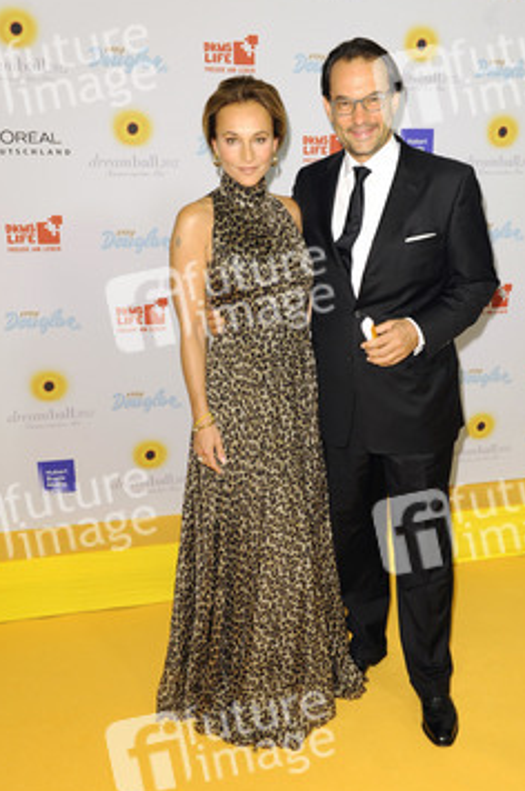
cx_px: 285
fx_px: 791
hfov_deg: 36.7
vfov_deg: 53.2
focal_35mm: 36
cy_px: 411
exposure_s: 1/160
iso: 800
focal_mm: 32
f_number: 5.6
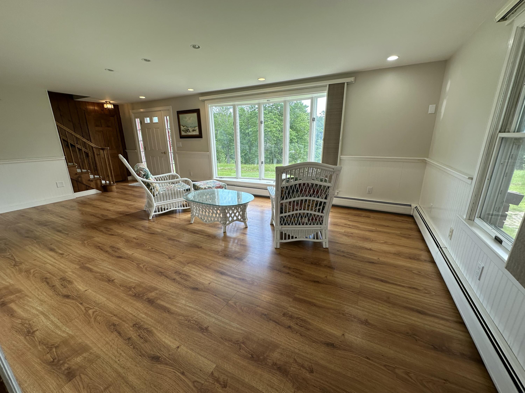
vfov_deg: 85.7
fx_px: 212
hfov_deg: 102.1
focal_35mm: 14
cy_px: 196
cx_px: 262
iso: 50
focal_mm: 2.22
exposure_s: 1/120
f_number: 2.2
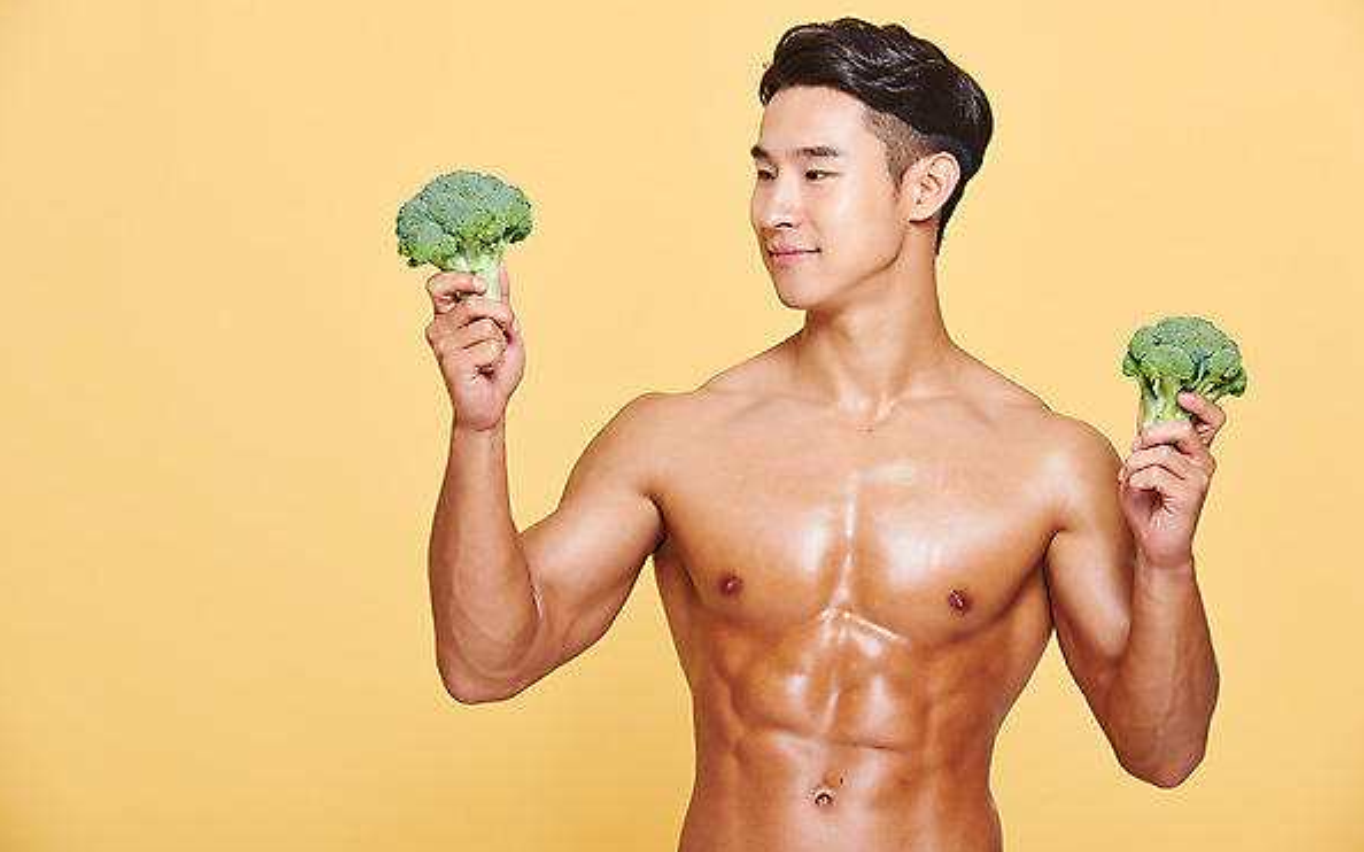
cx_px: 681
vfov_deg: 7.1
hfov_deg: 11.3
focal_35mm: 185
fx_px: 6876
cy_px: 402
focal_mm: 180
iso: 100
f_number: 11
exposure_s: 1/125
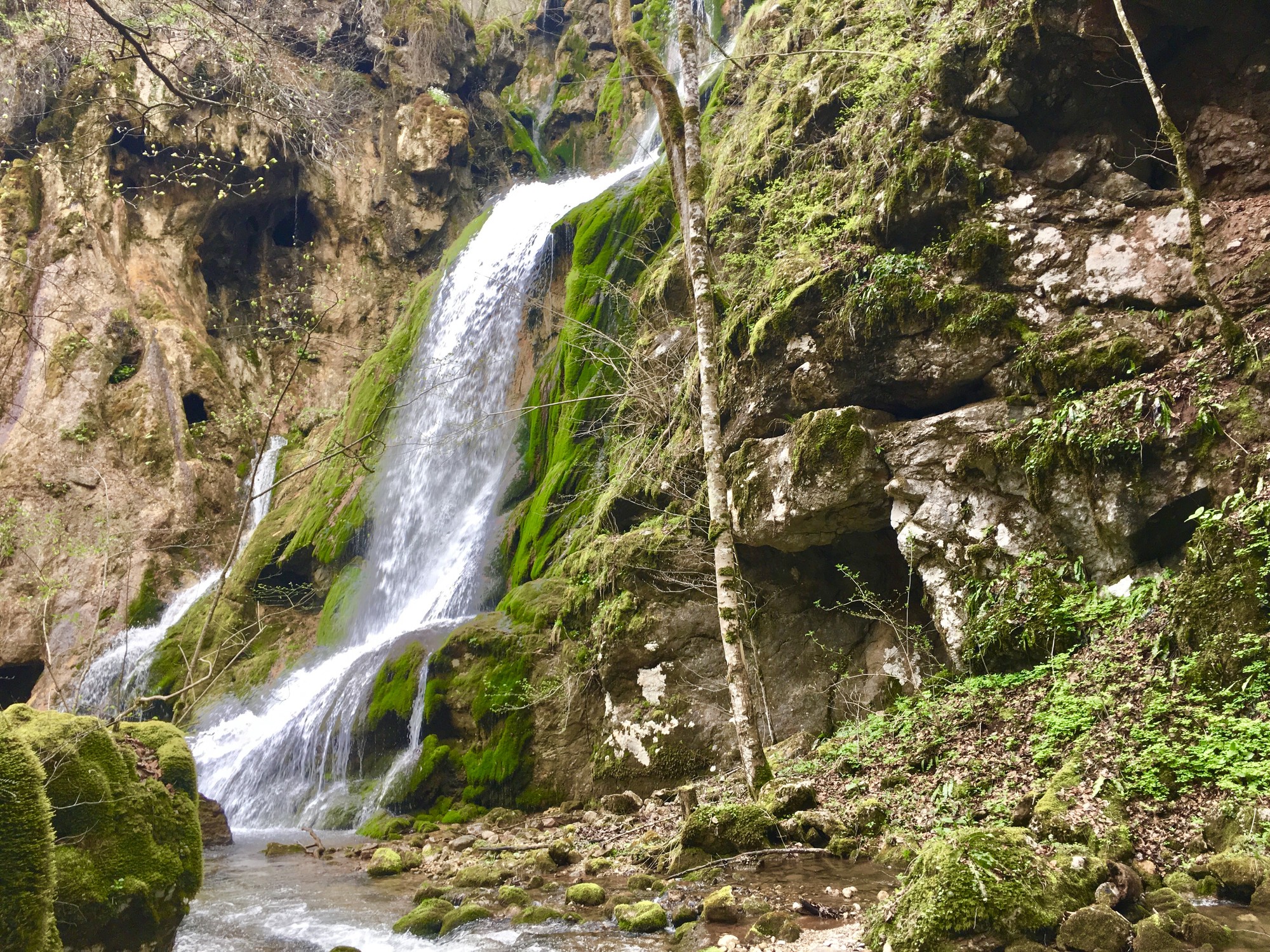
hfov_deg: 61.7
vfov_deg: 48.2
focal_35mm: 29
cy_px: 476
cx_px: 635
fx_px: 1064
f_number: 2.2
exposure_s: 1/100
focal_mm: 4.15
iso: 32
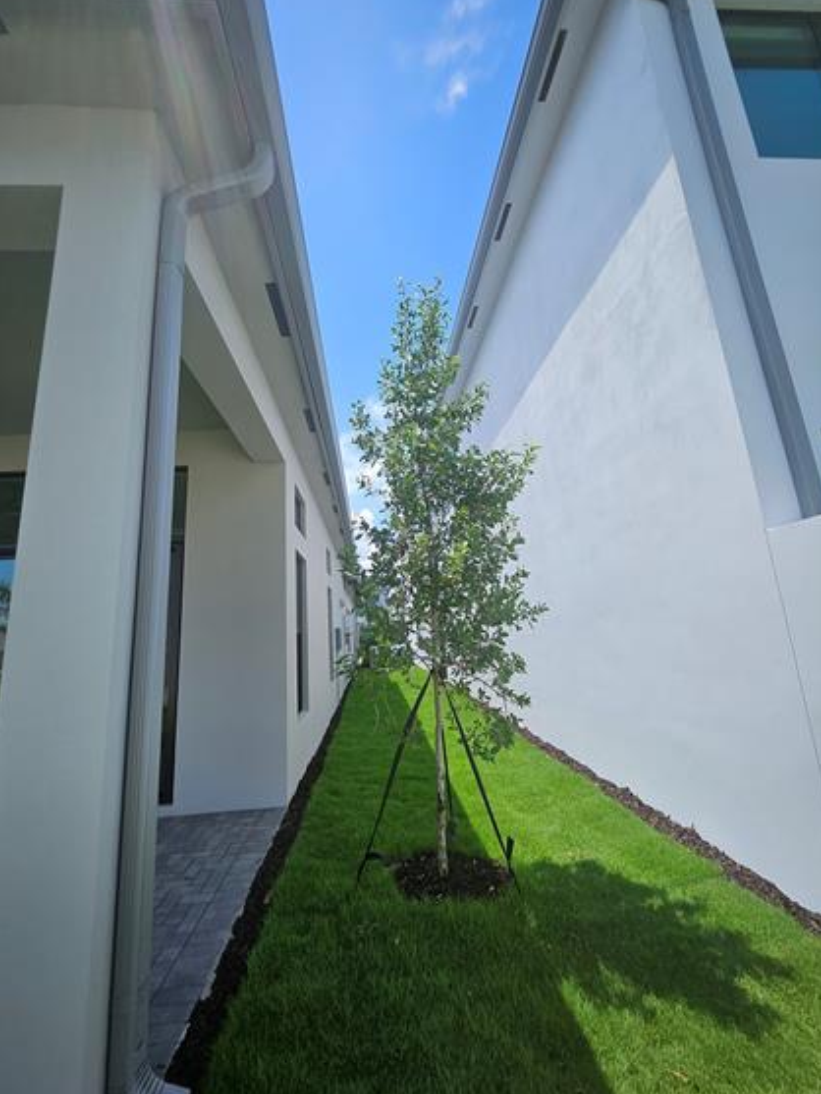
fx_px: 443
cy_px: 536
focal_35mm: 14
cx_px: 407
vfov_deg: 102.0
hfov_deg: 85.7
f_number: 2.2
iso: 32
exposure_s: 1/1090
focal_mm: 1.7
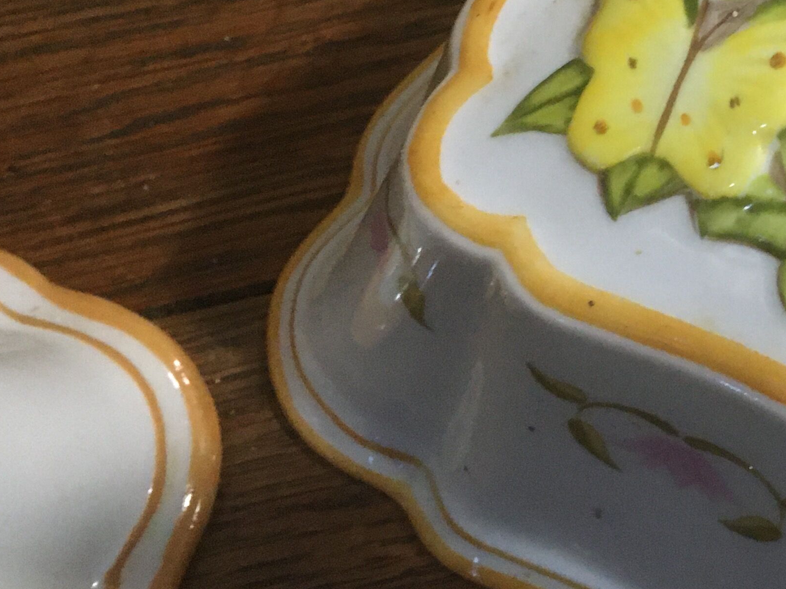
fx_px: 1657
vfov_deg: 20.0
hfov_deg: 24.8
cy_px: 158
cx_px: 874
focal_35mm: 73
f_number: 2.2
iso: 250
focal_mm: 4.15
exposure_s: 1/33
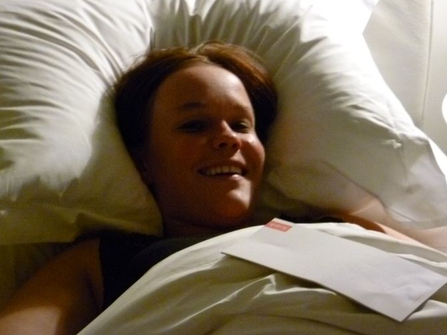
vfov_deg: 12.2
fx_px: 1562
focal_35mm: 121
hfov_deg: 16.3
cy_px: 154
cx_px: 213
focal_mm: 18
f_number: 5.6
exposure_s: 1/13
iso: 800
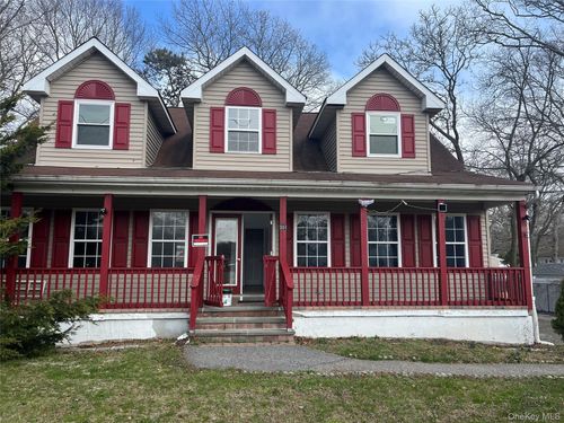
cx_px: 282
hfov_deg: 67.3
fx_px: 424
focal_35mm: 26
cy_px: 212
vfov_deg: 53.1
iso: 50
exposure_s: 1/2024
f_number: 1.6
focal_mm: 5.1
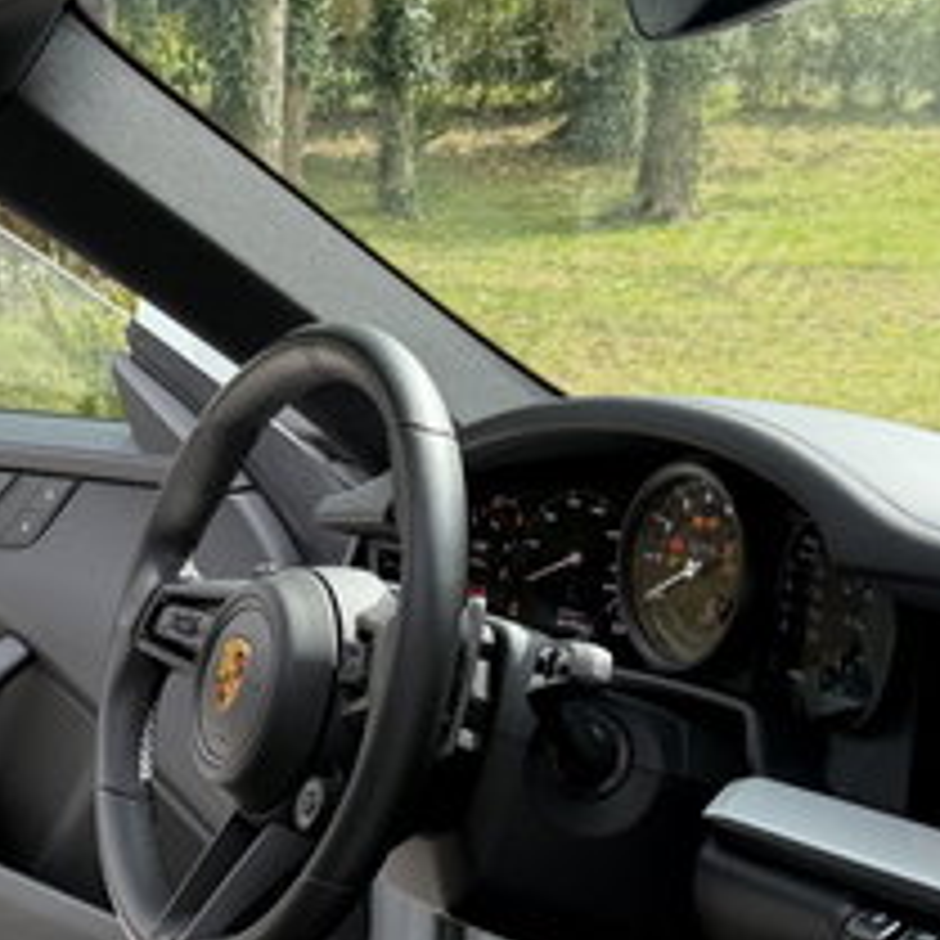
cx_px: -18
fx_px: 2396
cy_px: 589
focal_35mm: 78
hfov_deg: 21.4
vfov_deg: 22.1
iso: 80
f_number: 1.78
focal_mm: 6.76
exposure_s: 1/992
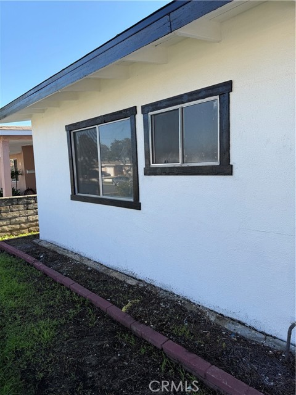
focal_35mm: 24
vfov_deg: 71.6
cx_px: 148
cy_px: 198
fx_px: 274
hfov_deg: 56.8
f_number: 1.78
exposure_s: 1/1437
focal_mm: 6.76
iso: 80
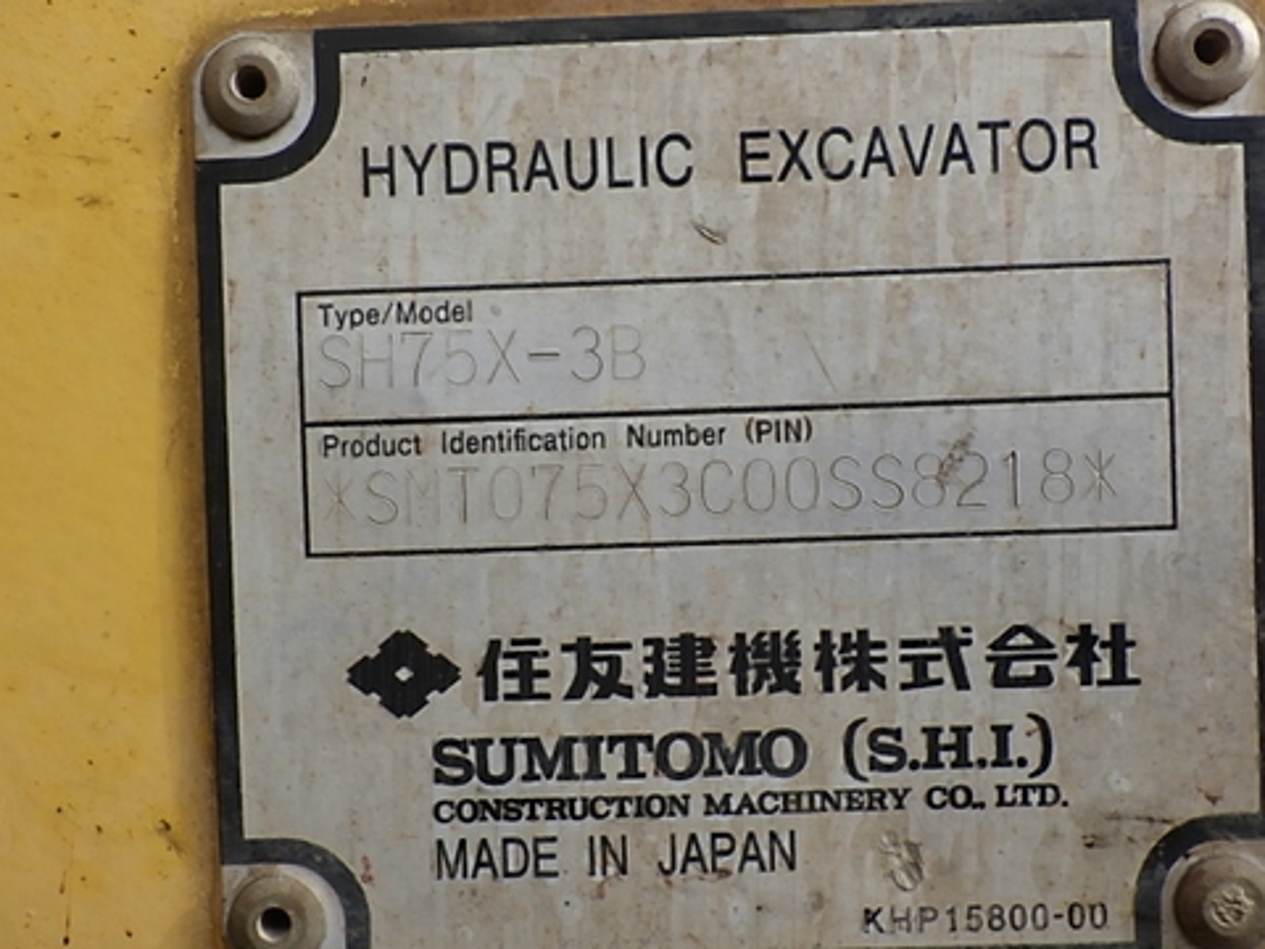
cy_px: 474
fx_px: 1242
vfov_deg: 41.8
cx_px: 632
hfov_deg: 54.0
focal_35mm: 34
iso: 125
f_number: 4.6
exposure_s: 1/125
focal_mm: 6.1
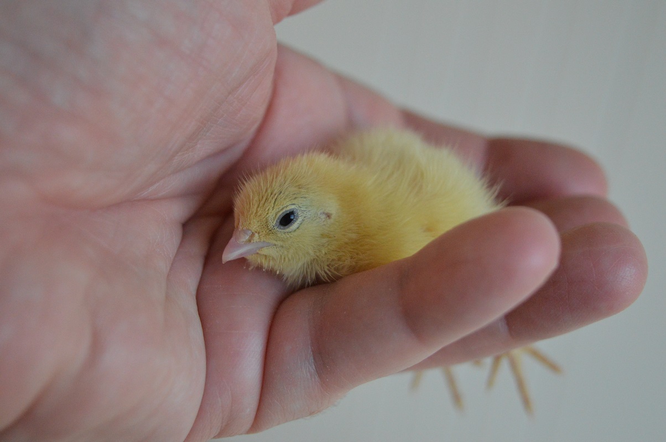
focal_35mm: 60
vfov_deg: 22.6
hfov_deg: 33.4
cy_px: 221
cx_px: 333
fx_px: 1109
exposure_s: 1/500
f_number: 5
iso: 2200
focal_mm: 40
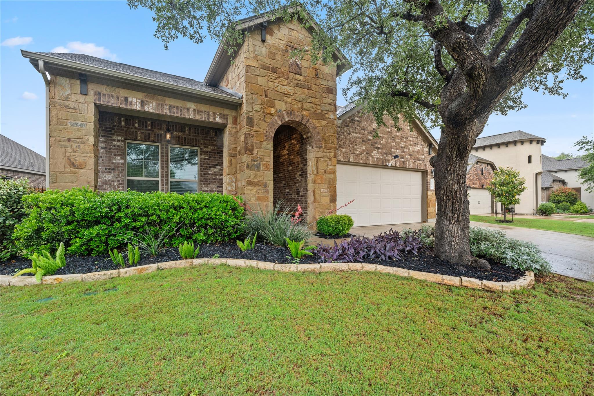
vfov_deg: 75.5
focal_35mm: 16
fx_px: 256
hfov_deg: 98.5
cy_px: 198
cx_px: 297
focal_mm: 15.5
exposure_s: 1/20
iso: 250
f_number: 8
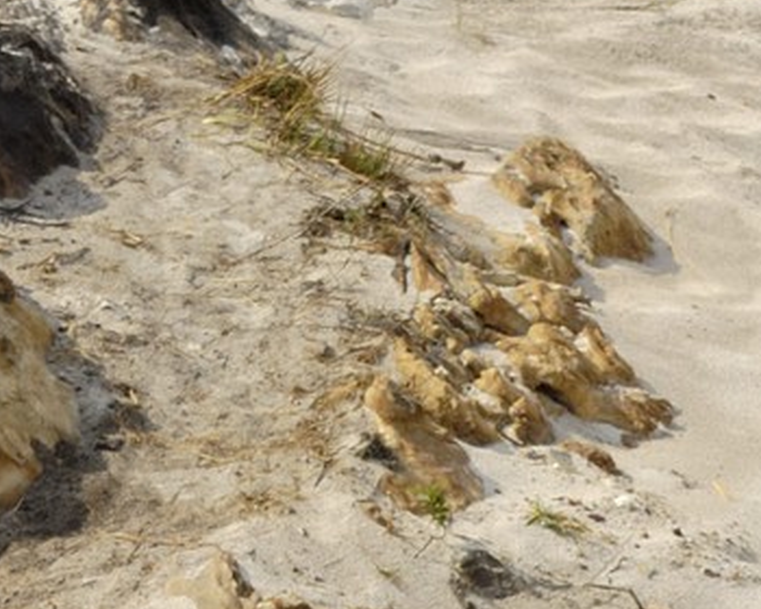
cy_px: 1022
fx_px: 11869
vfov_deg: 2.9
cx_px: 1472
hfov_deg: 3.6
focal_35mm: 527
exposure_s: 1/400
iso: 100
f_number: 5.6
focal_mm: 82
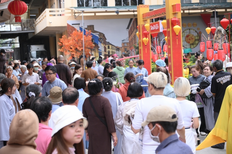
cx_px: 116
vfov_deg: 18.1
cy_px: 77
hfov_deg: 27.0
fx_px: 483
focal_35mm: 75
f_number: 4.5
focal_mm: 75
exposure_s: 1/640
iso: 640
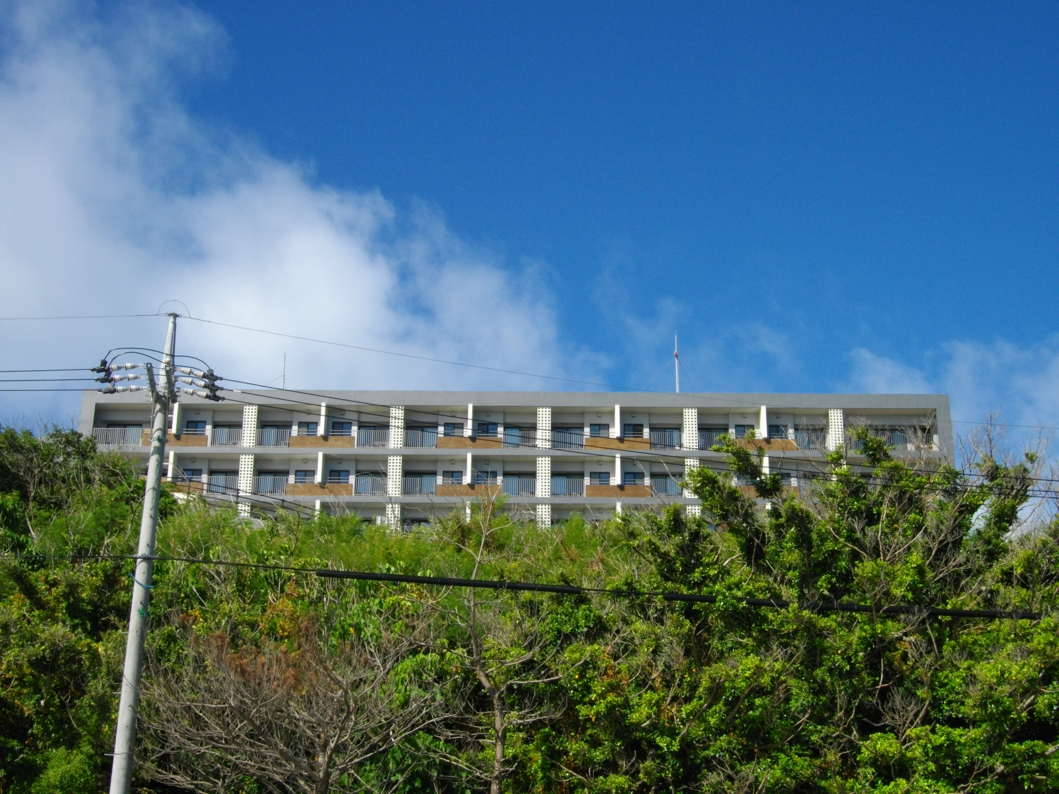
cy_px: 397
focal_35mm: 50
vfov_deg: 29.1
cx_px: 530
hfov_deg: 38.2
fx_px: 1530
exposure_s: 1/320
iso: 100
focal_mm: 8.8
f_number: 7
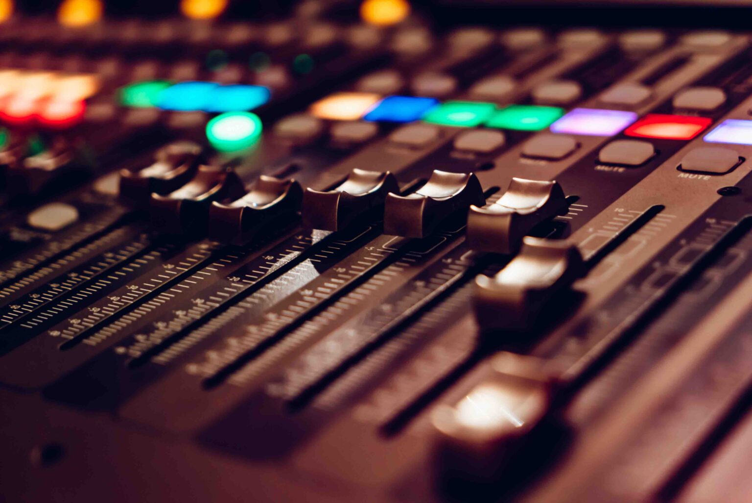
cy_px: 252
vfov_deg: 22.7
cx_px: 376
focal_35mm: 60
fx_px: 1254
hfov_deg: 33.4
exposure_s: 1/30
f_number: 4
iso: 1000
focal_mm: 60
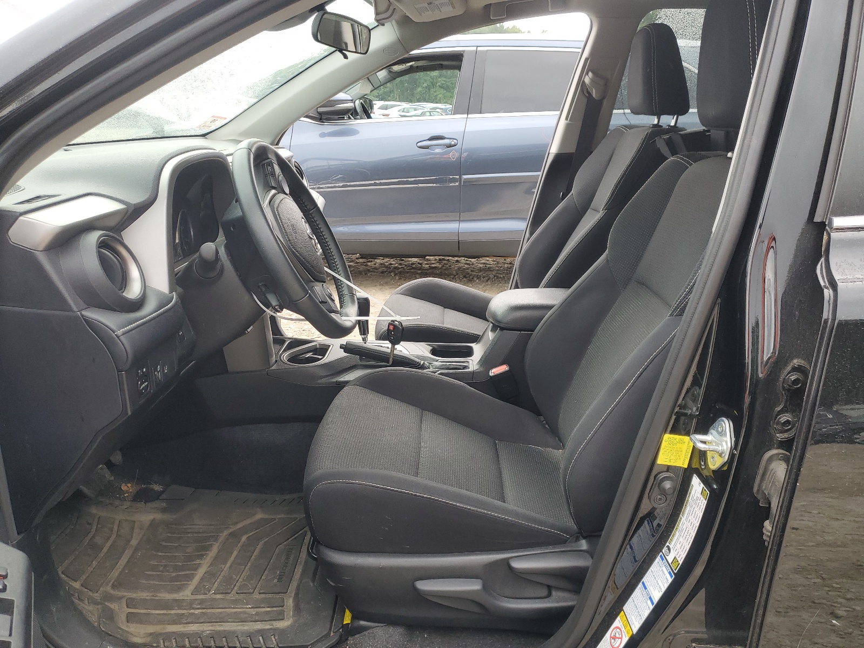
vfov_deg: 53.1
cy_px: 324
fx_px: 649
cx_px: 432
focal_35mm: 26
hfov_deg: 67.3
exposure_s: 1/120
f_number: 1.5
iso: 52
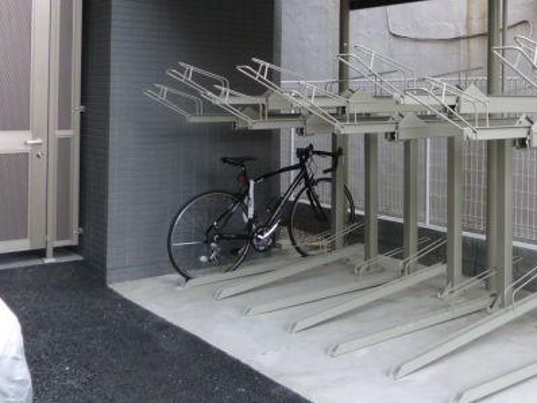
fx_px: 699
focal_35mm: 45
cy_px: 84
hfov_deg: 40.4
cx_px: 426
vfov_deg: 31.4
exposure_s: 1/60
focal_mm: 5
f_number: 3.1
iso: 100
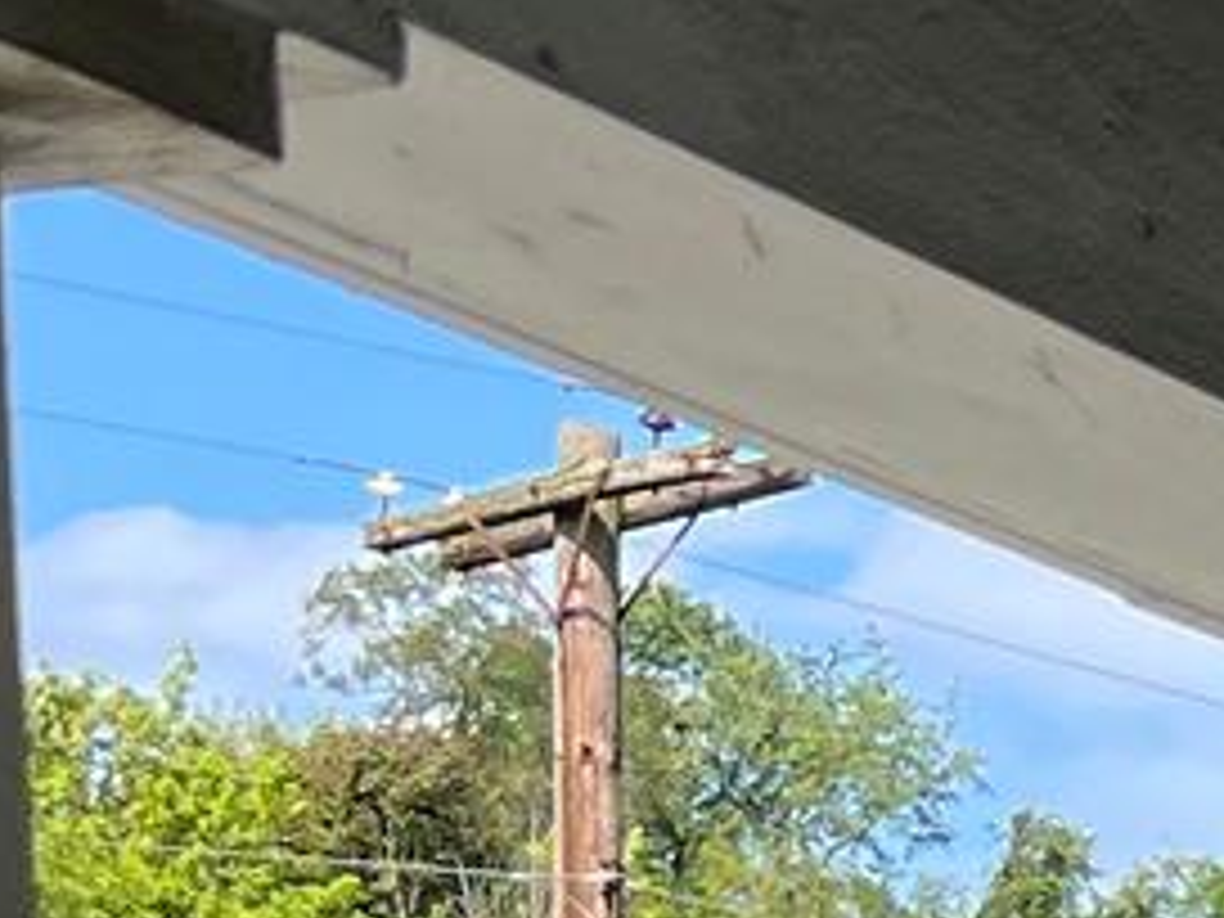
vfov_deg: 6.6
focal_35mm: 196
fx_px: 6930
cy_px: 3123
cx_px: 3438
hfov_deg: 8.7
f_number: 1.5
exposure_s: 1/1575
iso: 50
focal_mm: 5.7
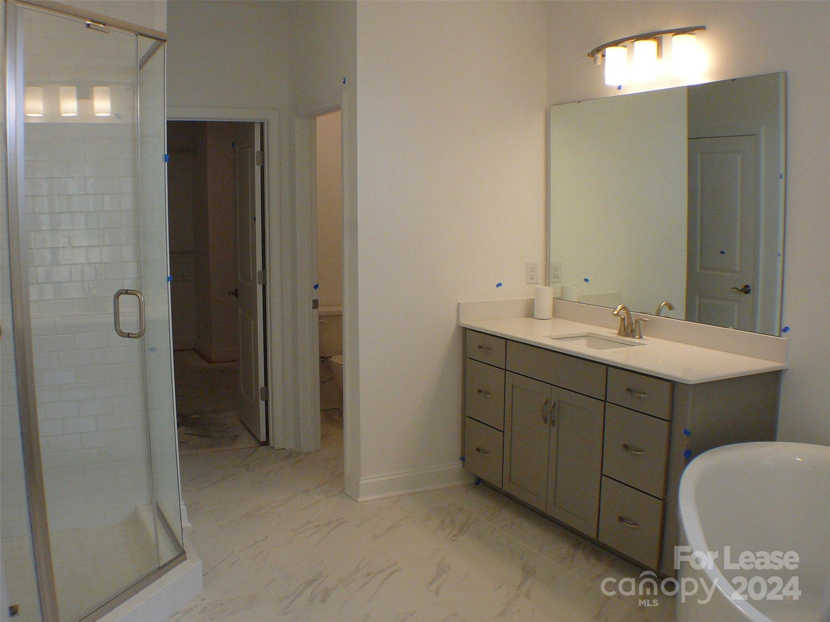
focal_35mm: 47
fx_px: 1127
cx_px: 415
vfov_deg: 30.9
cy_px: 311
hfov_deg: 40.4
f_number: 3.3
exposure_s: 1/100
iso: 200
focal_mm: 7
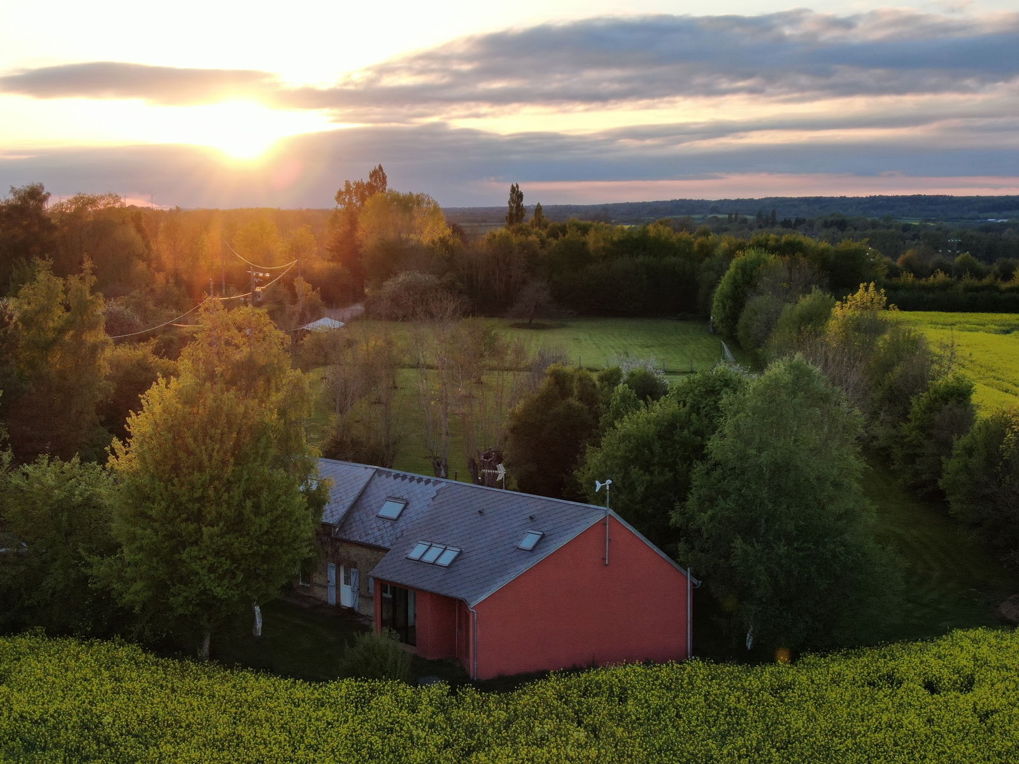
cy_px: 382
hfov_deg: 39.7
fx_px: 1413
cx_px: 510
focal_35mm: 48
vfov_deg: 30.3
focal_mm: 8.6
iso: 100
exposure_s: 1/240
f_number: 3.8
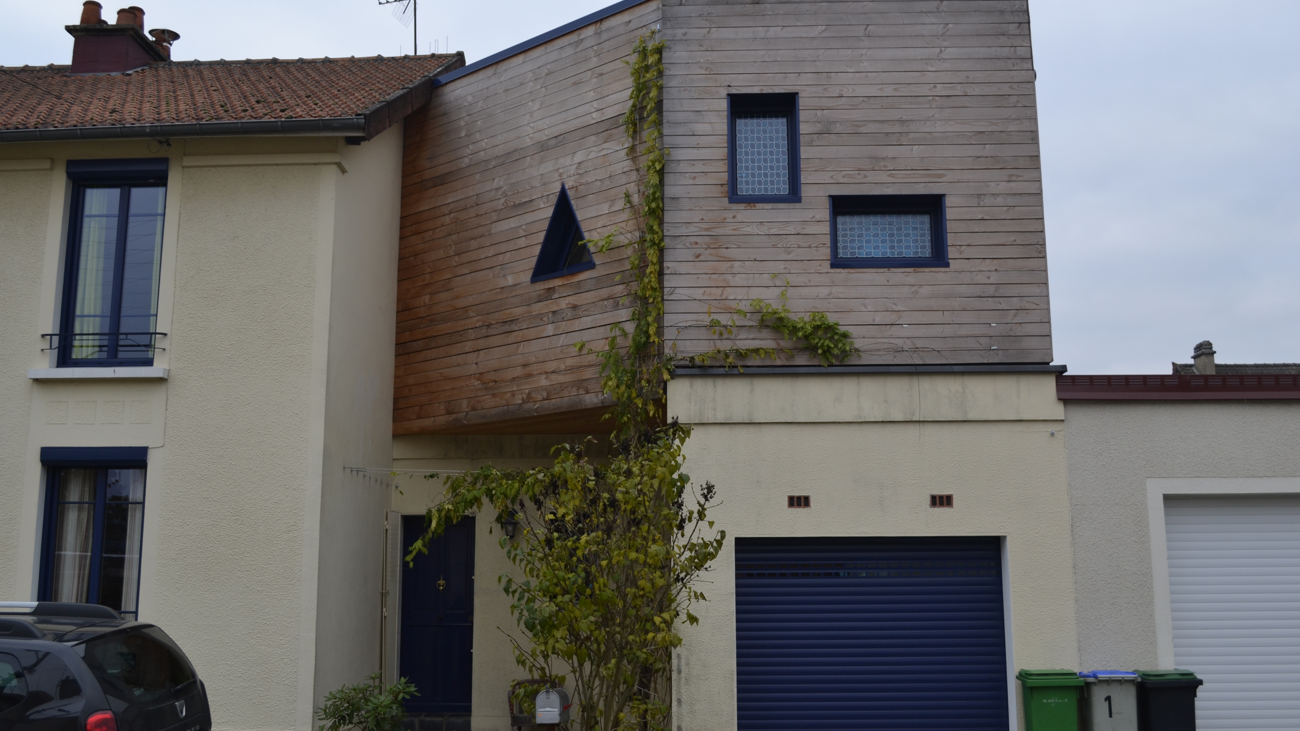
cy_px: 350
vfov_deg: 31.2
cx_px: 648
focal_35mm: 38
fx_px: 1310
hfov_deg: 52.8
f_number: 5.6
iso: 220
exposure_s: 1/125
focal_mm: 24
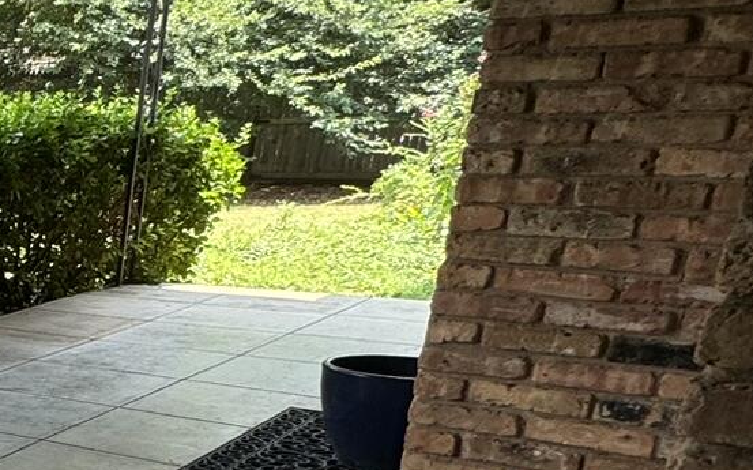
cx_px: -621
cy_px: 422
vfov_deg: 22.9
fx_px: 1128
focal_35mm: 55
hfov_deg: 21.8
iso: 40
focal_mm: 2.22
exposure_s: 1/209
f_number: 2.2
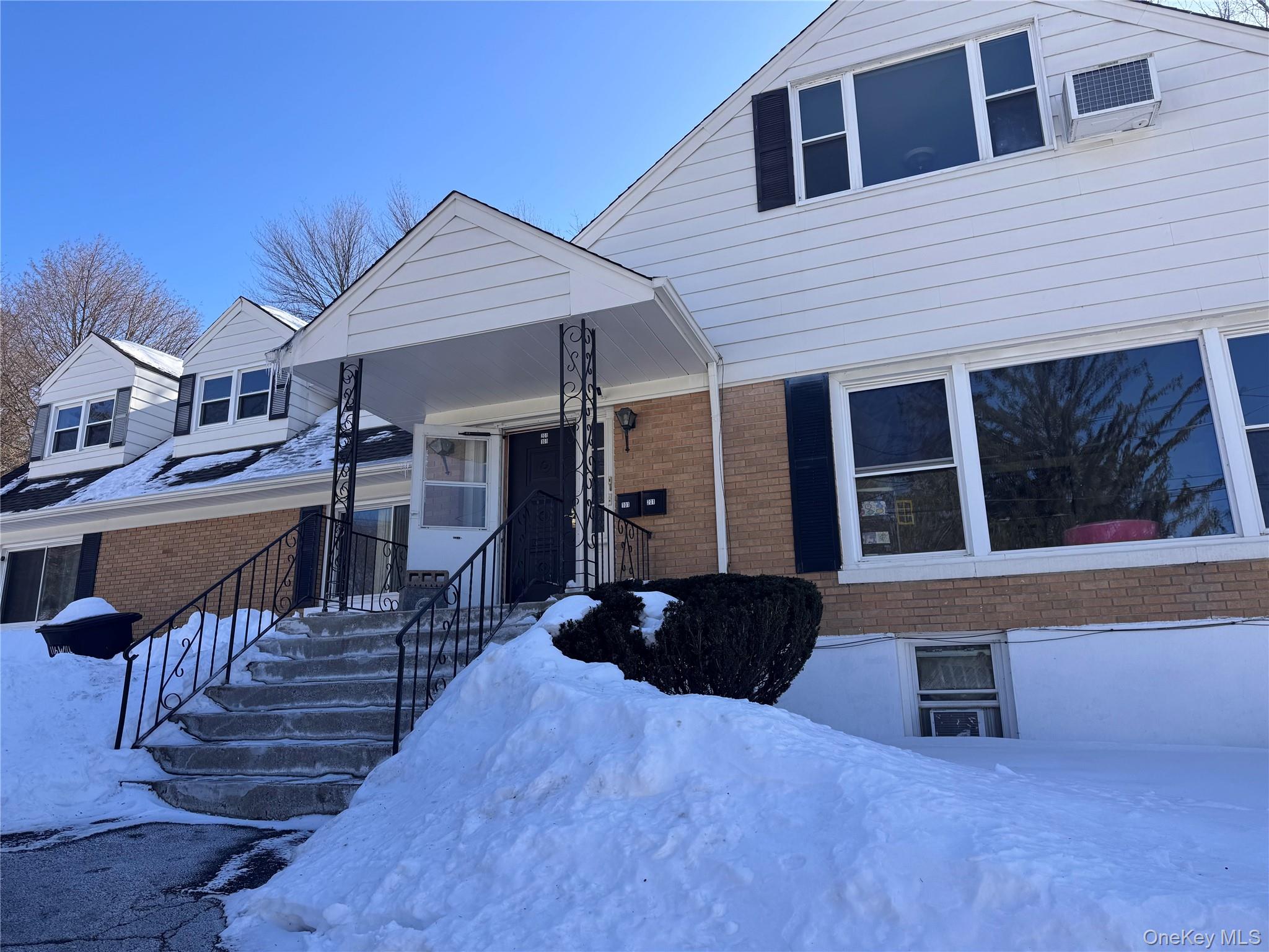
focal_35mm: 24
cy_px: 476
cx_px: 634
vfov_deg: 56.8
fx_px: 880
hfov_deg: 71.6
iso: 80
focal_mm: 6.76
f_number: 1.78
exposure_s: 1/2174
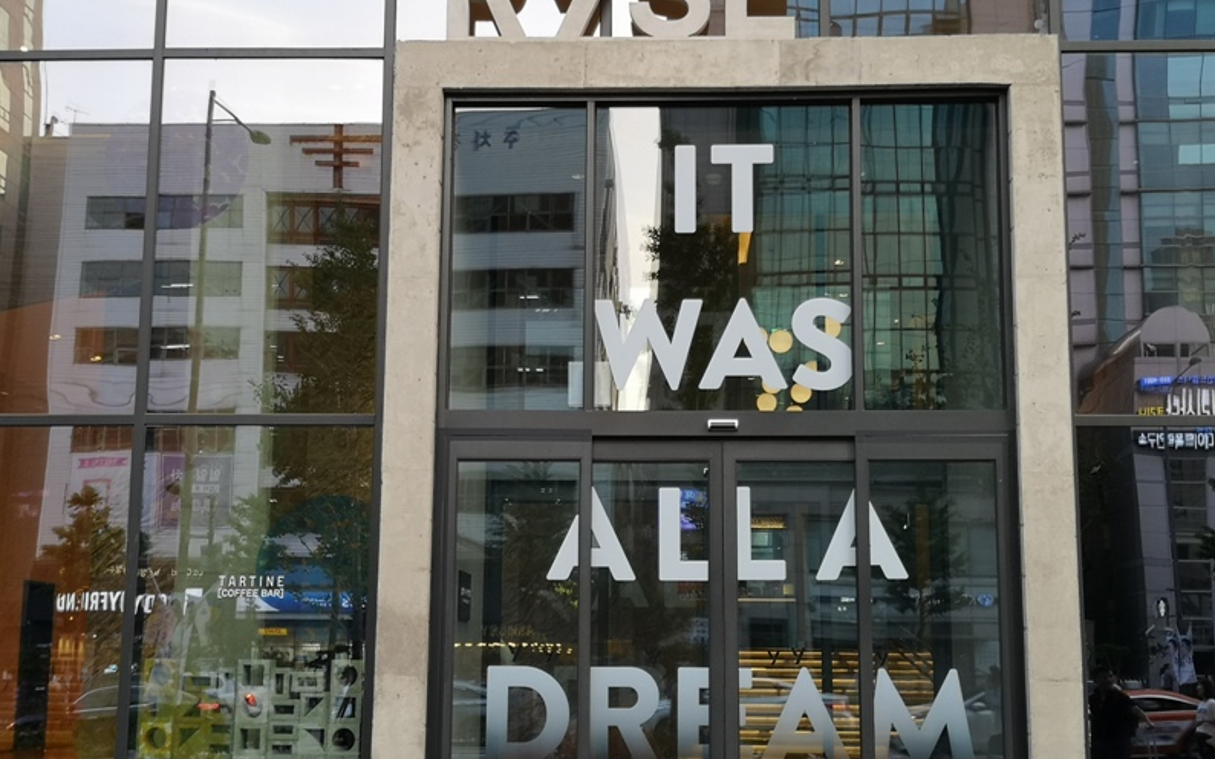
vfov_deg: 27.4
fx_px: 1556
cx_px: 608
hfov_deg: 42.7
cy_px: 401
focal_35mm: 47
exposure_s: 1/100
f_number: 1.8
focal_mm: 3.95
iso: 80
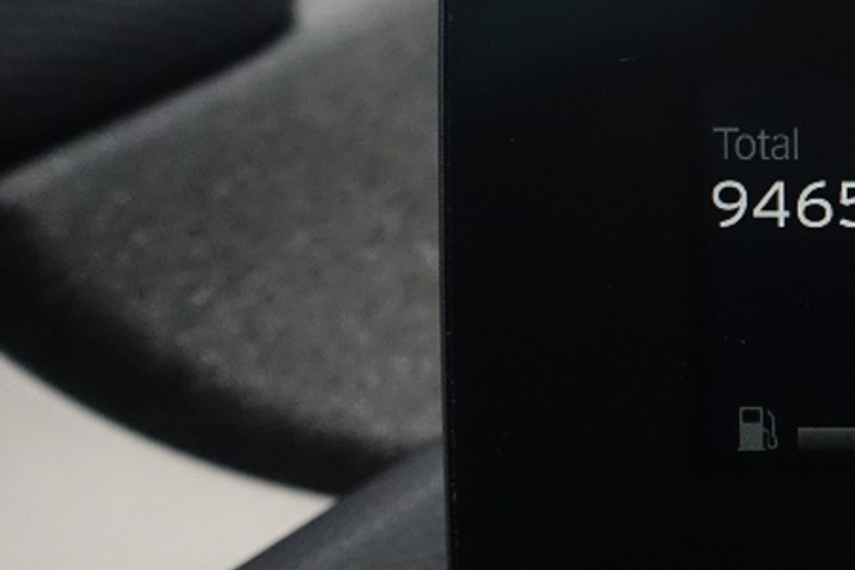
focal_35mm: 86
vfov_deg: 15.7
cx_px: 1413
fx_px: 2042
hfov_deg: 19.4
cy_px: 76
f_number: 2.5
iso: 1000
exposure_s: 1/60
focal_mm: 8.8
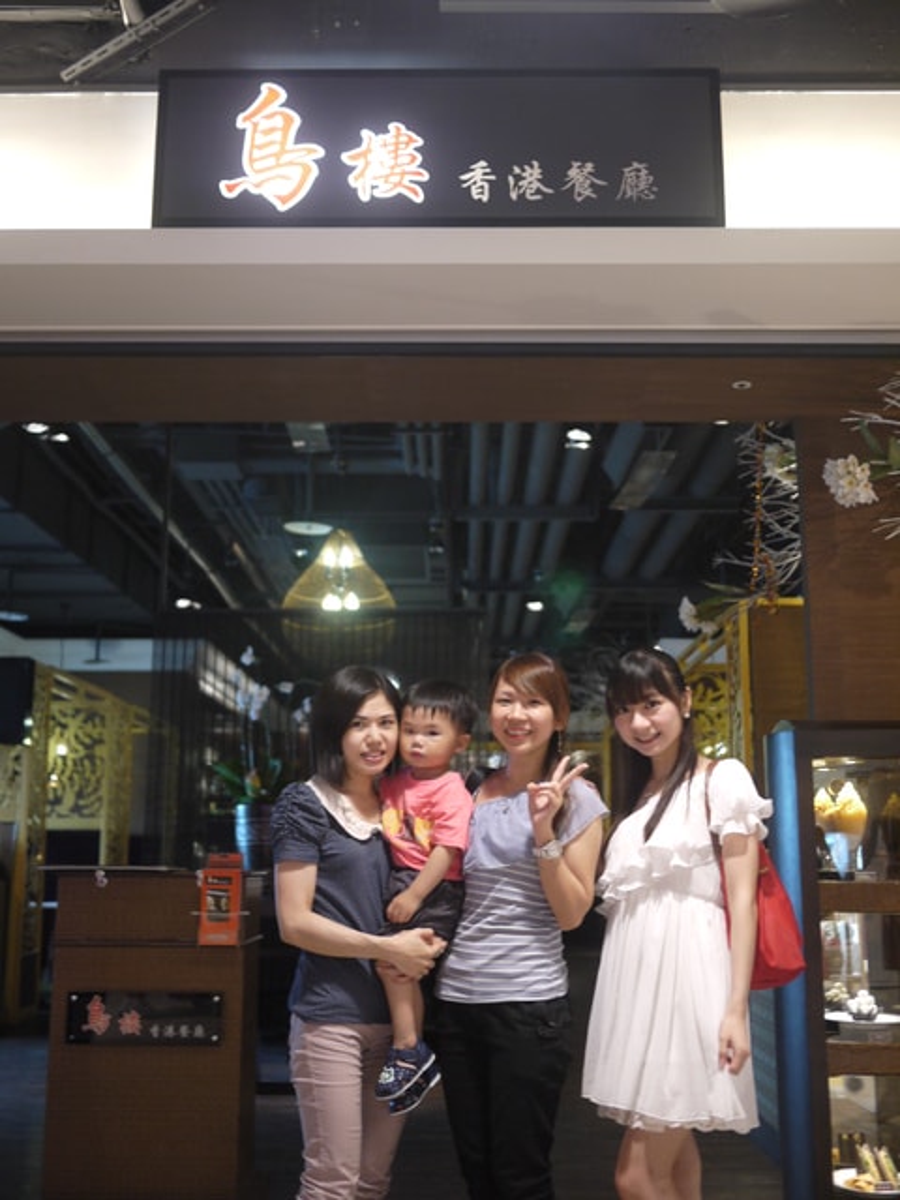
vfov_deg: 46.8
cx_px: 450
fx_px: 1387
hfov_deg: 36.0
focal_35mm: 40
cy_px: 600
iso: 320
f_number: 1.7
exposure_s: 1/60
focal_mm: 20
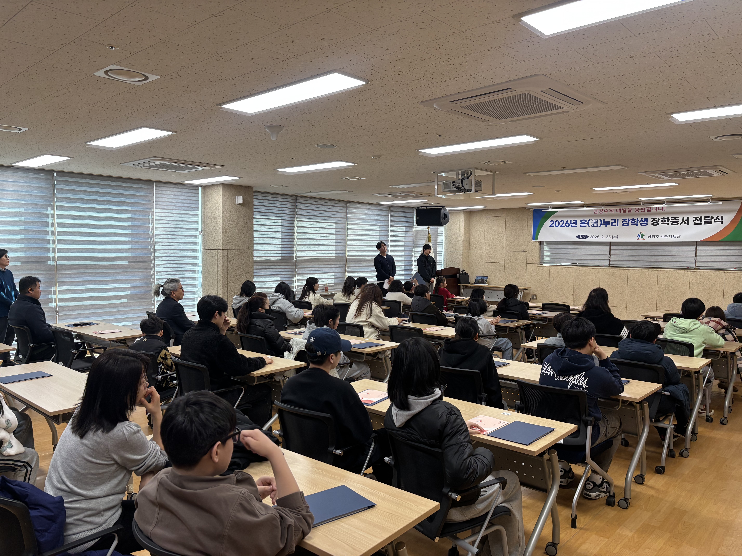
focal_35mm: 26
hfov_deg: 67.3
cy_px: 278
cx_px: 371
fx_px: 557
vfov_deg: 53.1
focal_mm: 5.96
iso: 125
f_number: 1.6
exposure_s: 1/120
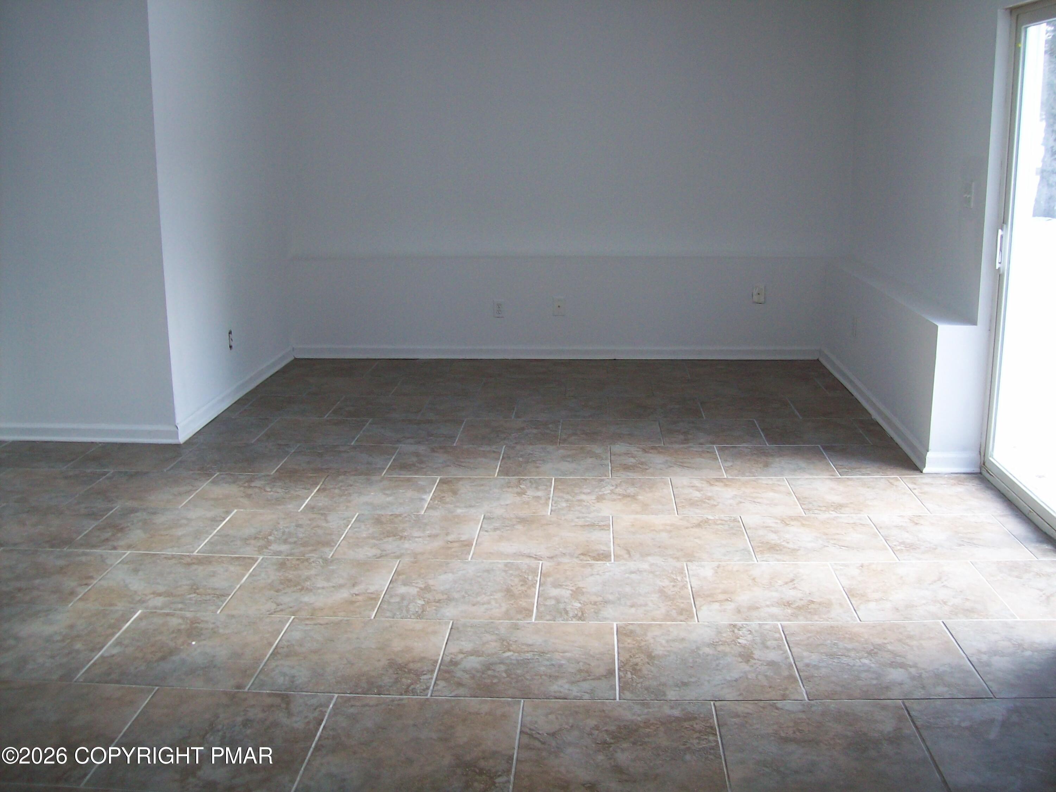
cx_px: 528
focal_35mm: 36
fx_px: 1098
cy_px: 396
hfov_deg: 51.4
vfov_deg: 39.7
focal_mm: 6
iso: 82
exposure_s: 1/64
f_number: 2.7
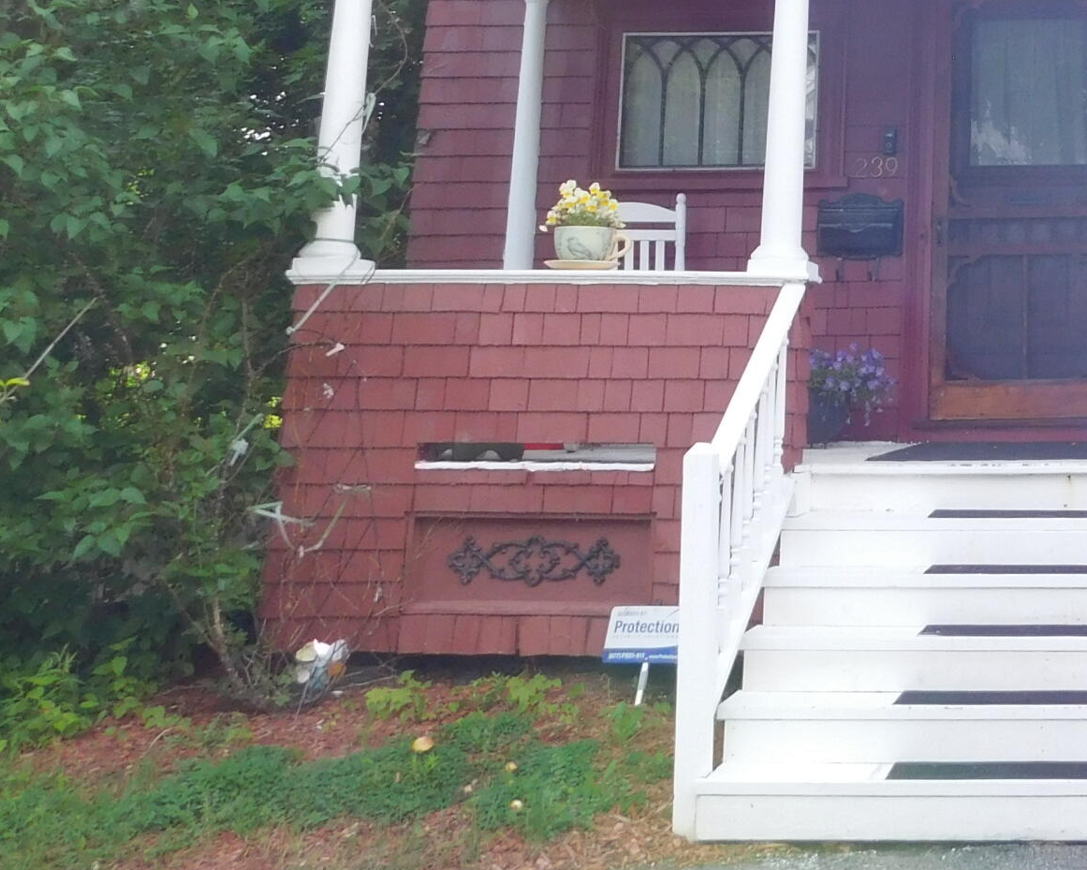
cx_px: 1233
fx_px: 1866
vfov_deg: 24.8
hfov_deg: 29.0
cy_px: -25
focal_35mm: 58
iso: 125
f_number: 3
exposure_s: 1/400
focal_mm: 4
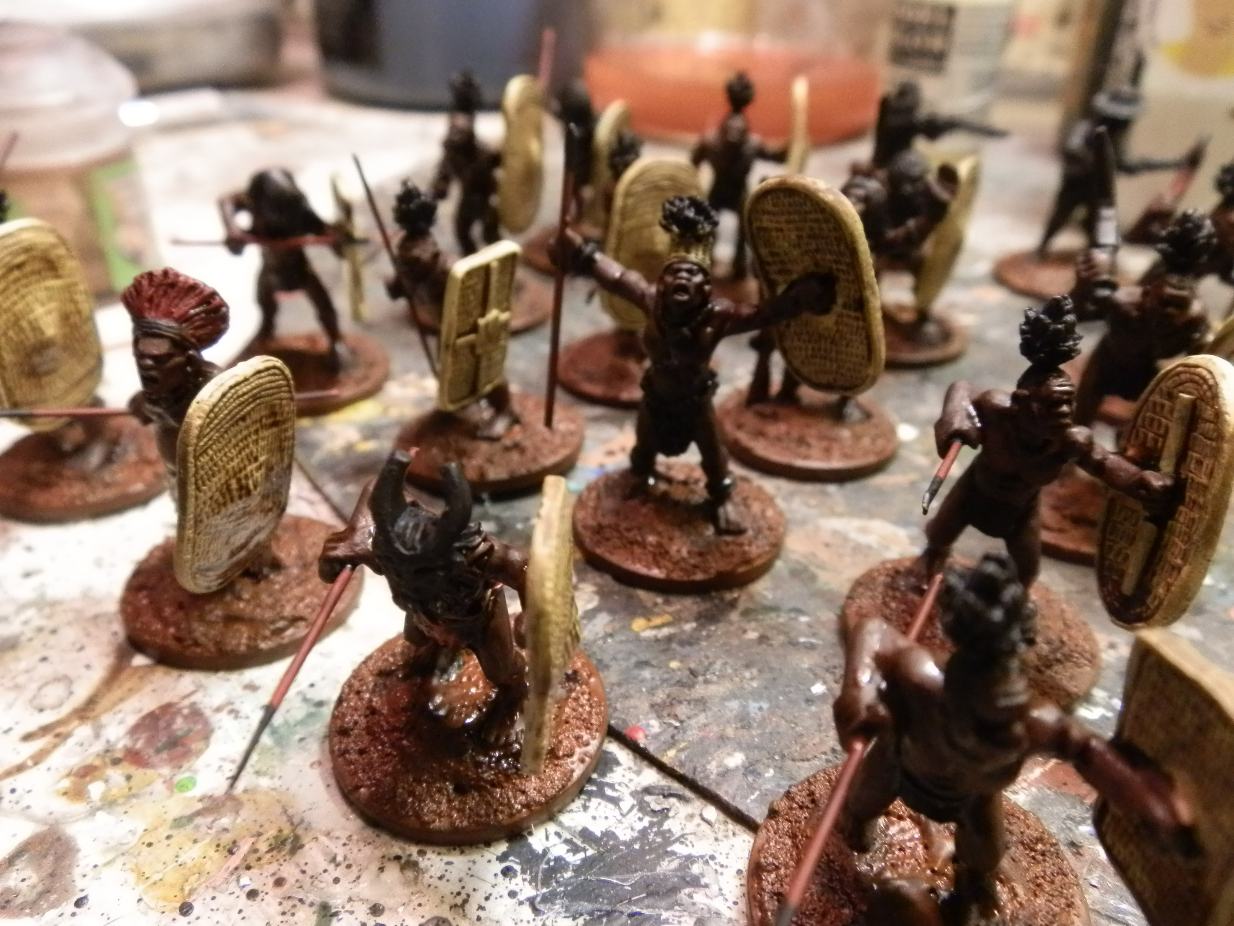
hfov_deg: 63.4
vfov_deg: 49.7
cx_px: 617
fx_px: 998
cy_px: 463
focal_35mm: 28
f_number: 3.1
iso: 400
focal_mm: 5
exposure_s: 1/40
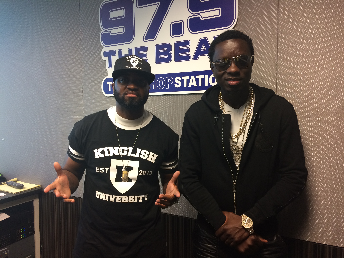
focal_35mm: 29
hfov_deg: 61.7
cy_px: 129
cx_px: 172
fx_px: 288
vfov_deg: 48.2
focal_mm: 4.15
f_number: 2.2
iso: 125
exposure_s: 1/30
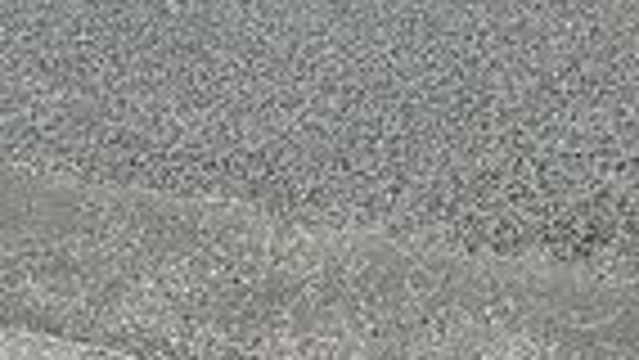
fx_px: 2339
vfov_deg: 8.1
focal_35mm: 138
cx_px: 135
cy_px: -493
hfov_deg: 15.5
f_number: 2.2
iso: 25
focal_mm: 4.15
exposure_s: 1/3344
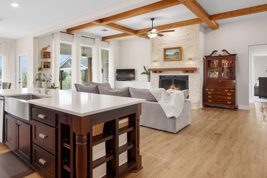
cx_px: 73
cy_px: 71
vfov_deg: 54.7
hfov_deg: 71.8
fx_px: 171
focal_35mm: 23
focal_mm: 14
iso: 800
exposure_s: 1/13
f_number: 8
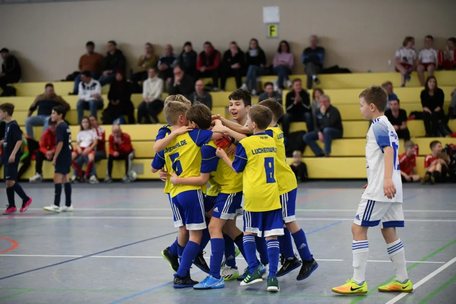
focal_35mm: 102
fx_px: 1292
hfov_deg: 20.0
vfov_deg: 13.4
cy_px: 152
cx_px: 228
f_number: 2.8
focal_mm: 102
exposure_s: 1/1600
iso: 8000
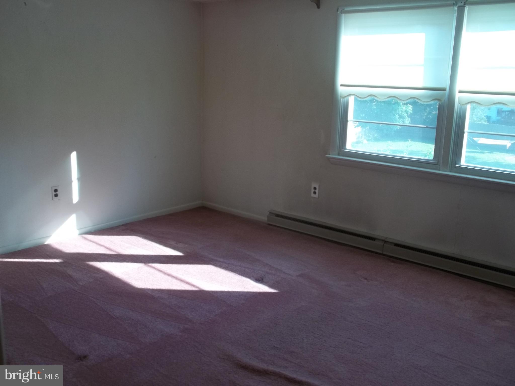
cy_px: 193
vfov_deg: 42.9
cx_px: 258
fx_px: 491
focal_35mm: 33
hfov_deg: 55.4
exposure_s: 1/60
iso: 64
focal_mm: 5.9
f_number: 3.3
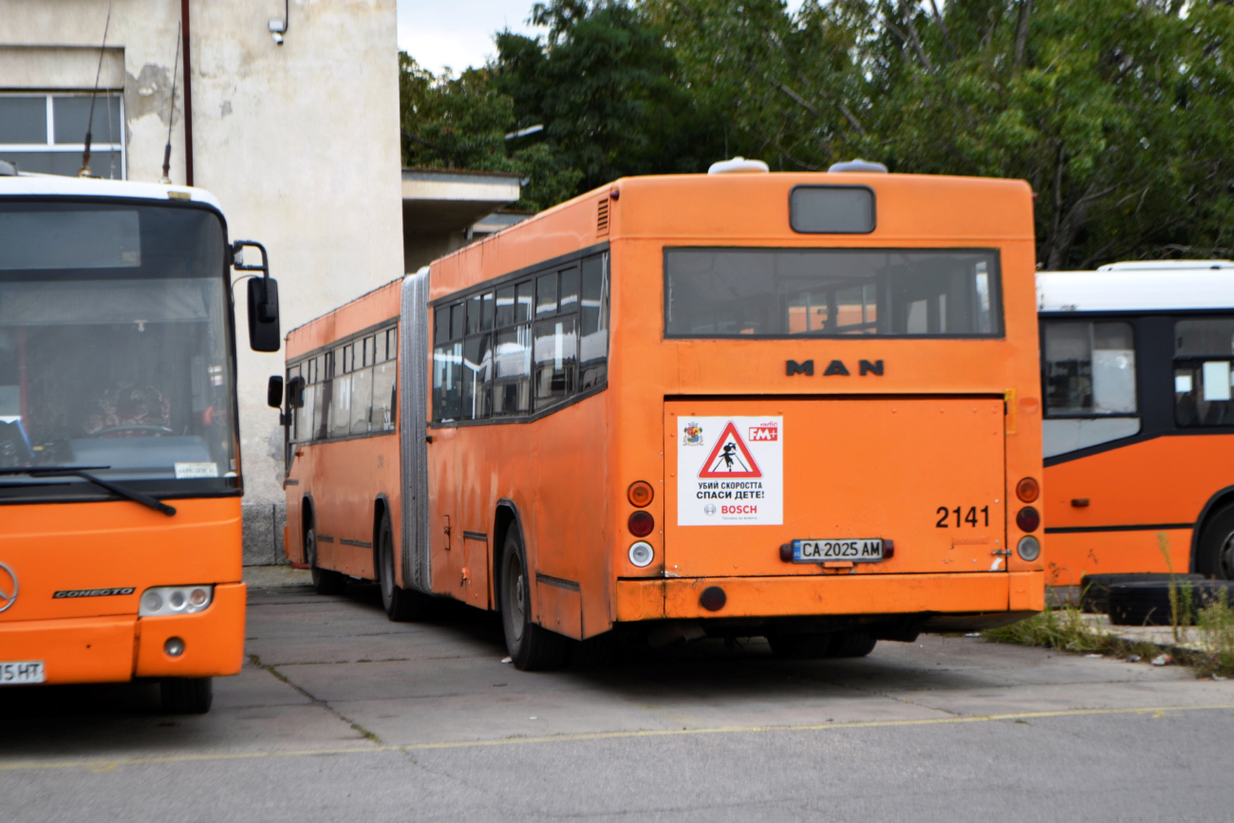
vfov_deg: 16.6
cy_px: 412
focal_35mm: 82
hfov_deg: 24.6
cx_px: 617
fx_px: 2828
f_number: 5.6
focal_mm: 55
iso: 100
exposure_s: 1/125
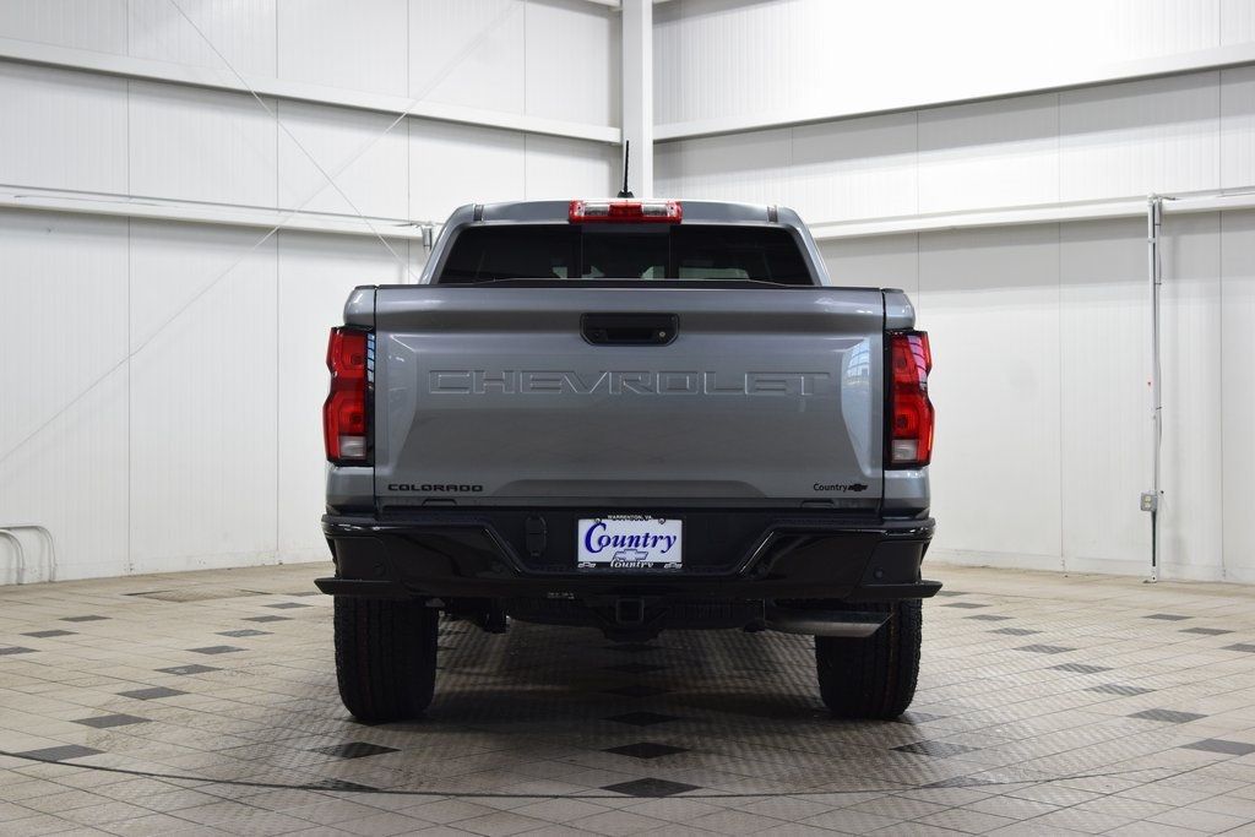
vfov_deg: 25.1
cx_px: 628
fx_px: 1883
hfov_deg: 36.9
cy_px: 418
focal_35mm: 54
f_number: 6.3
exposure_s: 1/15
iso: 500
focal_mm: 36
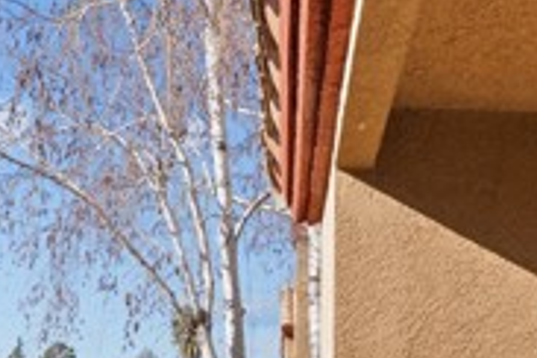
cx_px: 291
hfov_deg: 40.3
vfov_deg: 23.3
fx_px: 731
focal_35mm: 49
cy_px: 503
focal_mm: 14
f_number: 9
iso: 100
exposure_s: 1/25
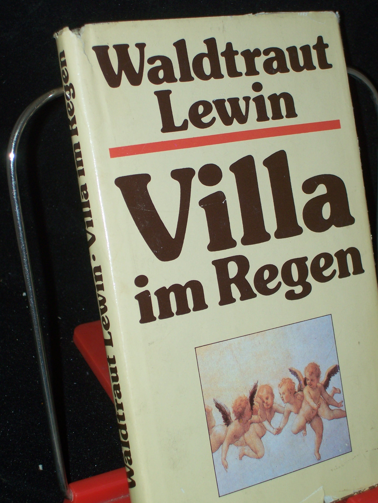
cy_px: 252
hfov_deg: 18.0
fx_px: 1194
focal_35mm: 82
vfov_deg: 23.8
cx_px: 189
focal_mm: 13.6
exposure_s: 1/80
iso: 80
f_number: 4
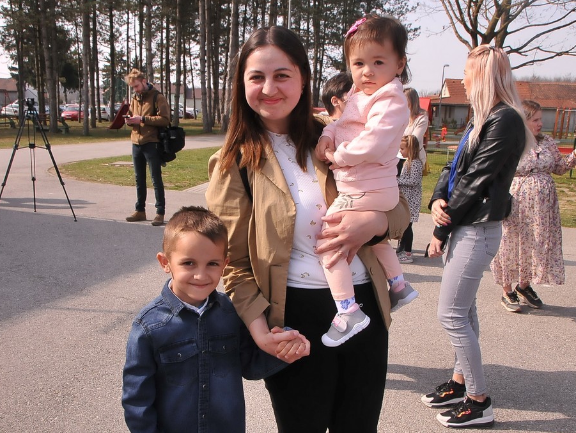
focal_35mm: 36
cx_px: 278
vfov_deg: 39.7
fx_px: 599
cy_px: 216
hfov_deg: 51.3
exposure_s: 1/640
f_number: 13
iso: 800
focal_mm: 22
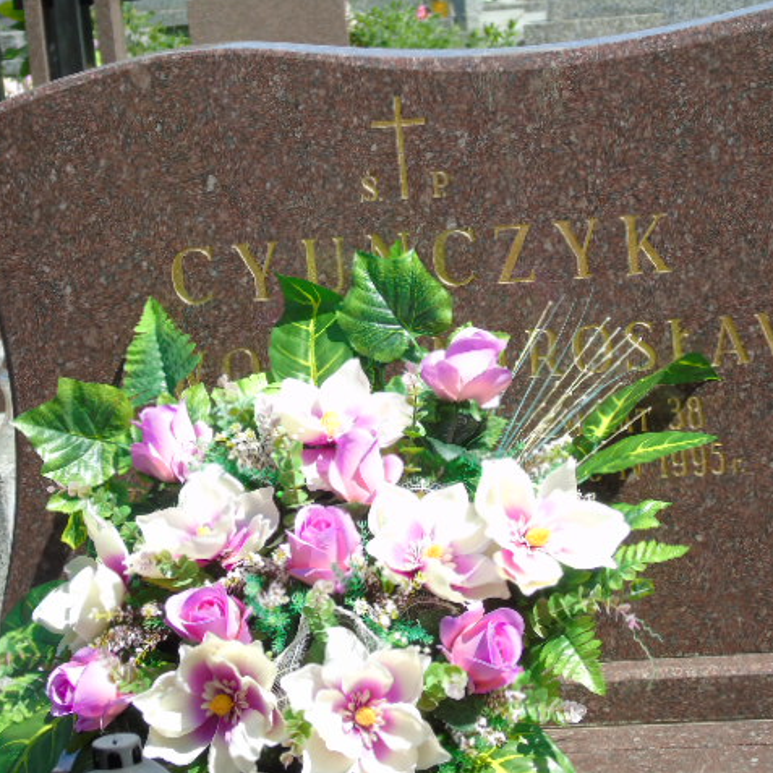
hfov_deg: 13.6
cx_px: 421
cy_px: 386
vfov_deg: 13.6
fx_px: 3234
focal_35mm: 128
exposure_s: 1/320
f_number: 4.4
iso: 80
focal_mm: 19
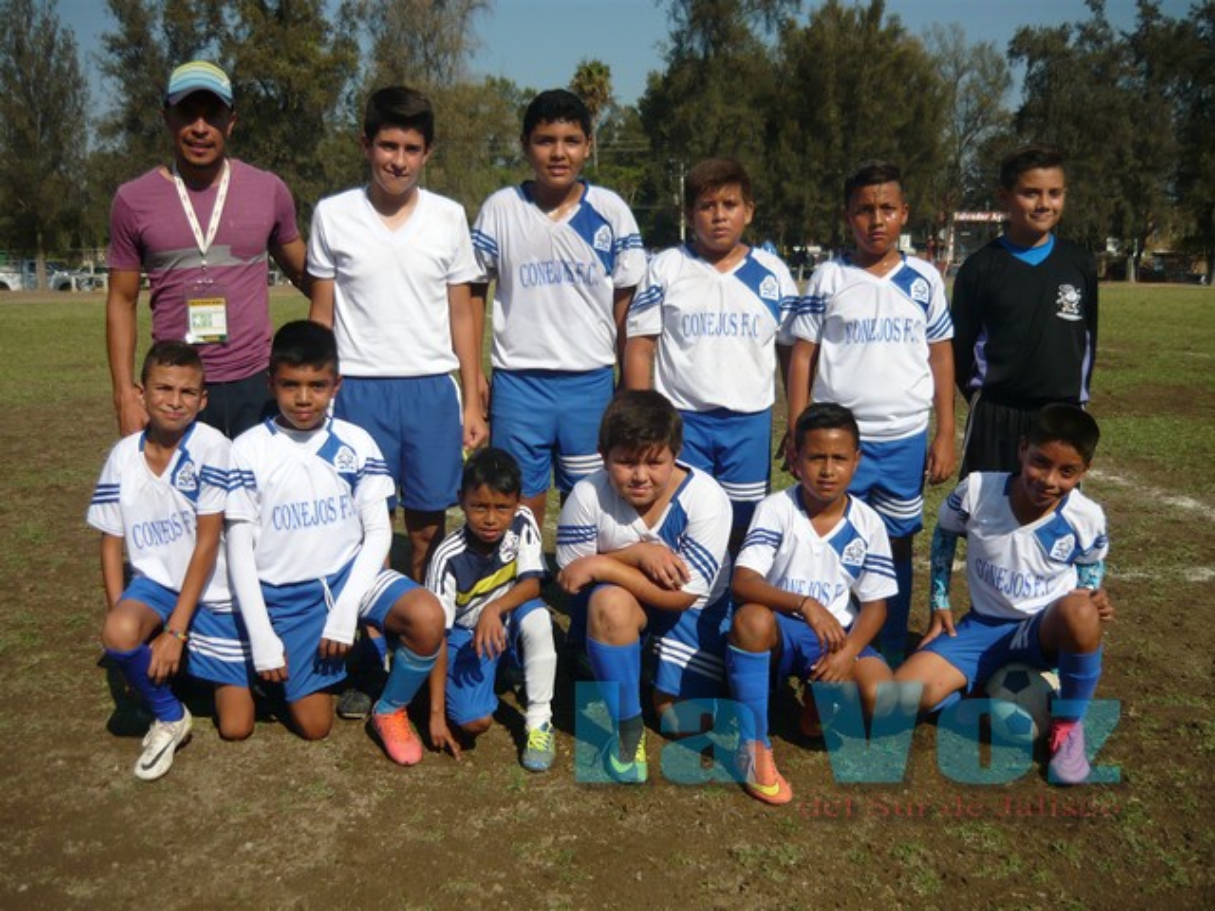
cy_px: 456
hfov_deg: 55.4
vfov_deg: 42.9
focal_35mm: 33
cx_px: 608
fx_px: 1158
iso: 100
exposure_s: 1/320
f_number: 8
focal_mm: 5.5
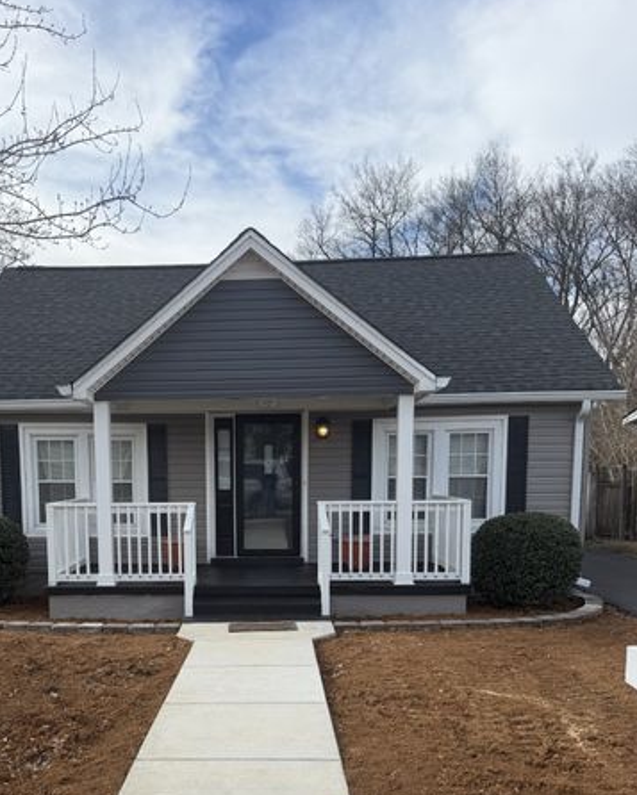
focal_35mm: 35
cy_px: 557
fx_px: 825
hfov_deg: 41.8
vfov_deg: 50.2
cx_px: 228
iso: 80
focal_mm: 6.76
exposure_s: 1/2907
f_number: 1.78
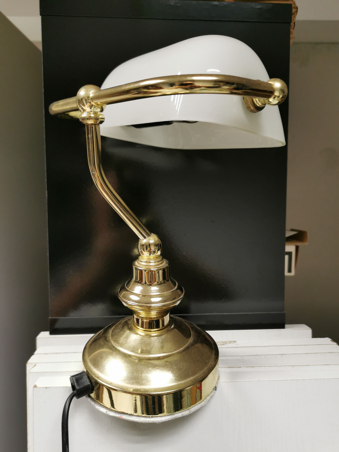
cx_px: 170
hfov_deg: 51.4
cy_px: 226
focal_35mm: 27
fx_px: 353
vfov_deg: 65.3
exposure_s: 1/50
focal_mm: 5.58
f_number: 1.8
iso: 100
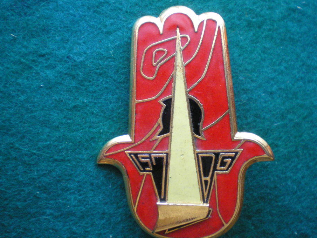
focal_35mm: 42
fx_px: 385
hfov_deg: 44.7
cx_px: 173
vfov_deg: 34.4
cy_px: 117
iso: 400
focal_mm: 6.3
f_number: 3.1
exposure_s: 1/10
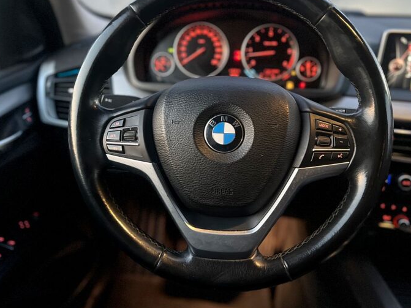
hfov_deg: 58.4
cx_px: 208
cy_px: 127
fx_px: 368
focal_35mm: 31
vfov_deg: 45.2
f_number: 1.5
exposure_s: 1/25
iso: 500
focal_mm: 5.7
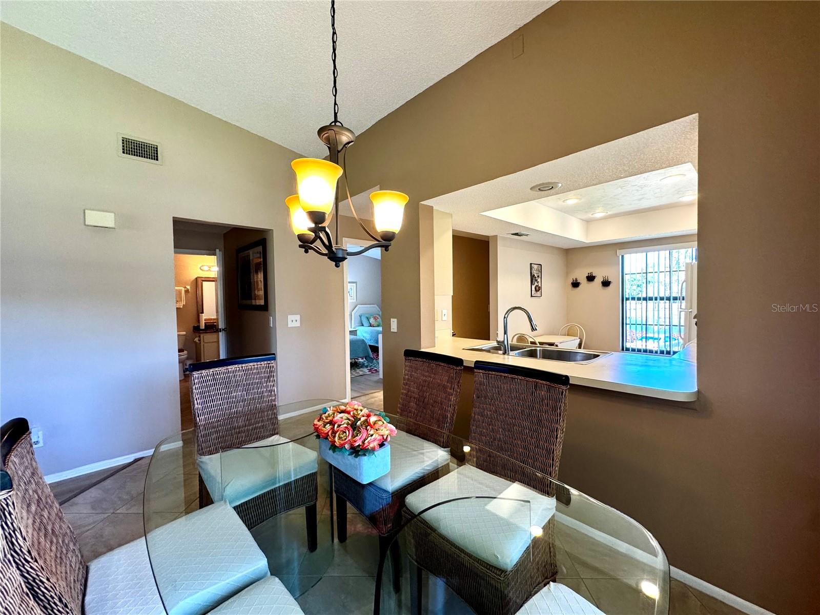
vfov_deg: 85.7
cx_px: 410
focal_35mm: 14
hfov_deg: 102.1
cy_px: 308
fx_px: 332
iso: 200
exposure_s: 1/120
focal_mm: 2.22
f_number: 2.2
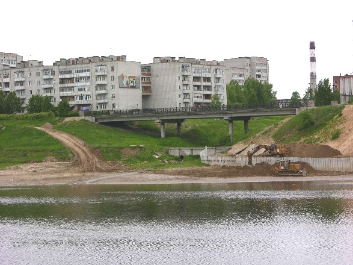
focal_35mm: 110
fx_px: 1122
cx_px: 176
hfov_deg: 17.9
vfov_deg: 13.5
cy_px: 132
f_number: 4.6
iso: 50
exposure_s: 1/107
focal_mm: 27.3
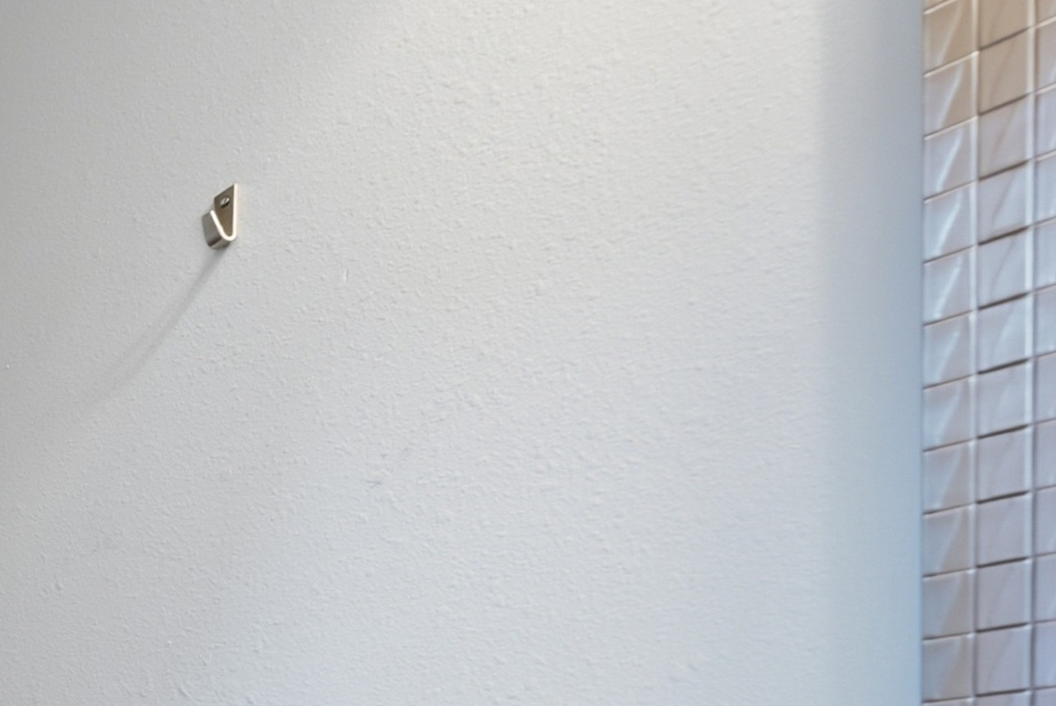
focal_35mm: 45
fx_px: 1325
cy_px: 921
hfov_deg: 30.3
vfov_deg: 25.6
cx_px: -431
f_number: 6.3
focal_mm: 14.7
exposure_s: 1/15
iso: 320
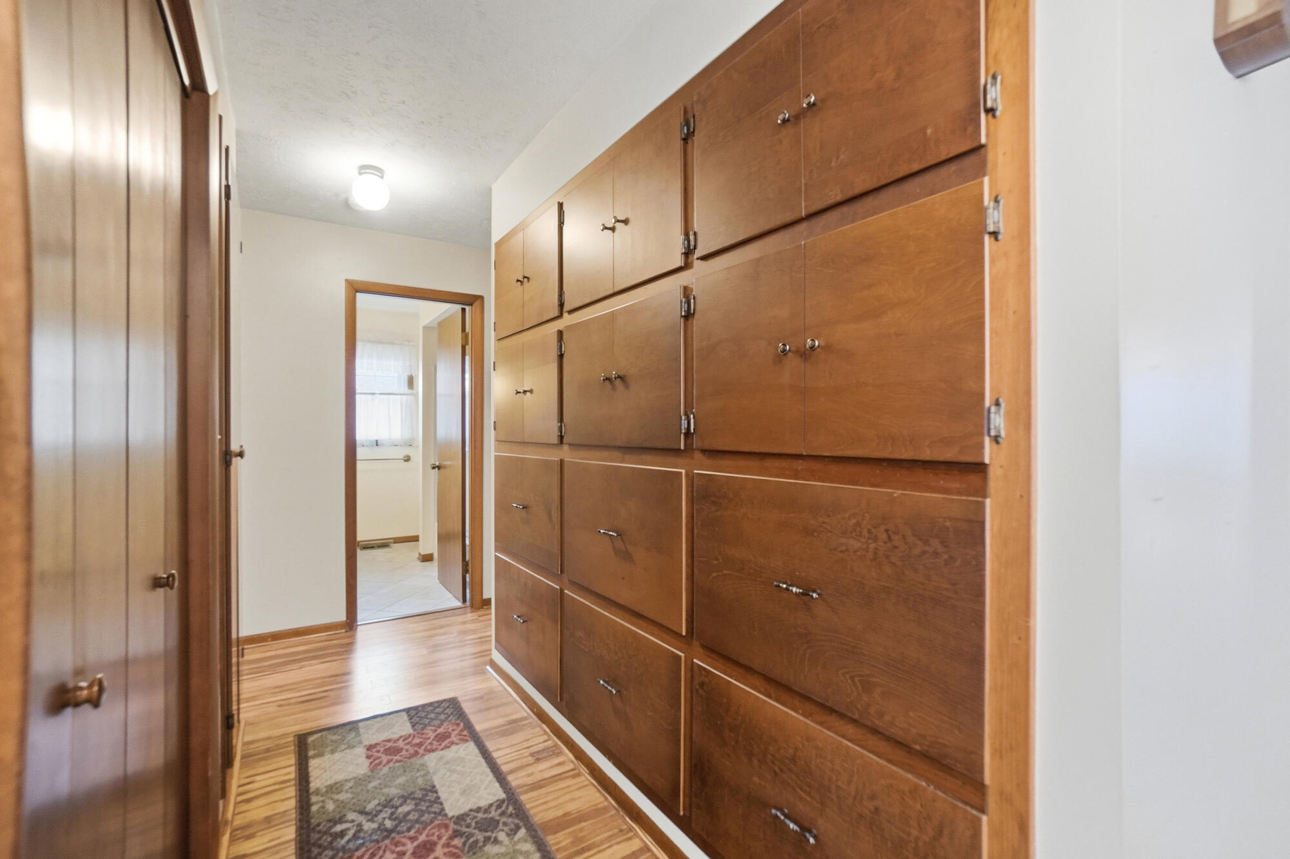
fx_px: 537
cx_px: 645
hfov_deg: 100.4
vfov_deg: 77.3
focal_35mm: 15
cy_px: 430
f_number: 5.6
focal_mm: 10
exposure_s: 1/30
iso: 160
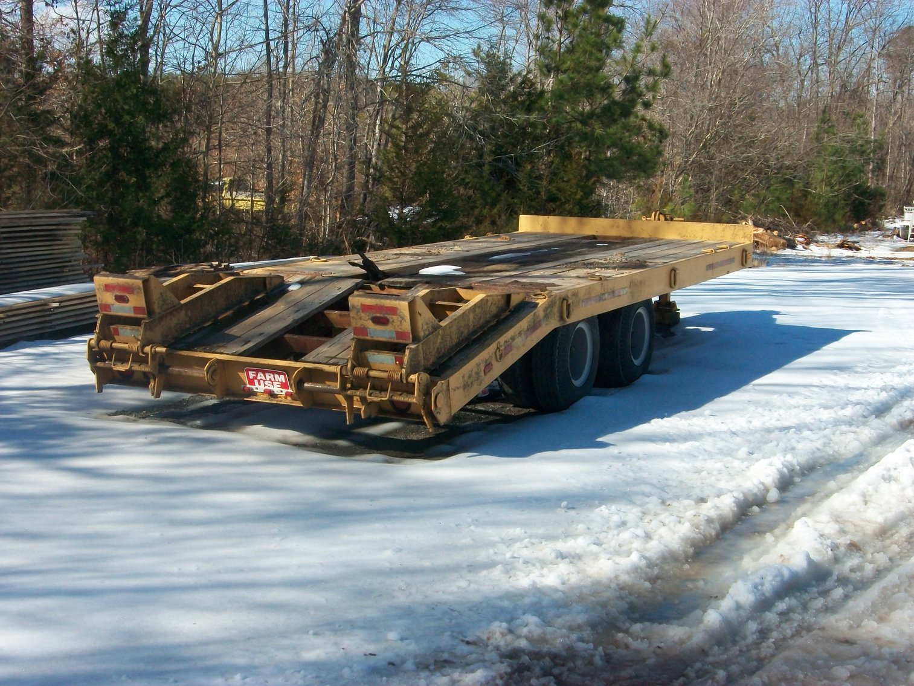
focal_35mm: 53
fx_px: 1400
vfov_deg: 27.5
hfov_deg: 36.2
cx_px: 457
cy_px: 343
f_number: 7
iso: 80
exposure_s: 1/250
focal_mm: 8.8
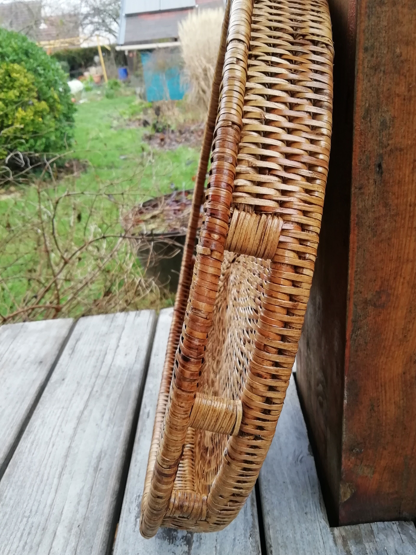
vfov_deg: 61.7
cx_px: 224
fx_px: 465
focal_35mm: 29
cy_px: 280
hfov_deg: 48.2
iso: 100
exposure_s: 1/100
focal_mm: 3.21
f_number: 2.2
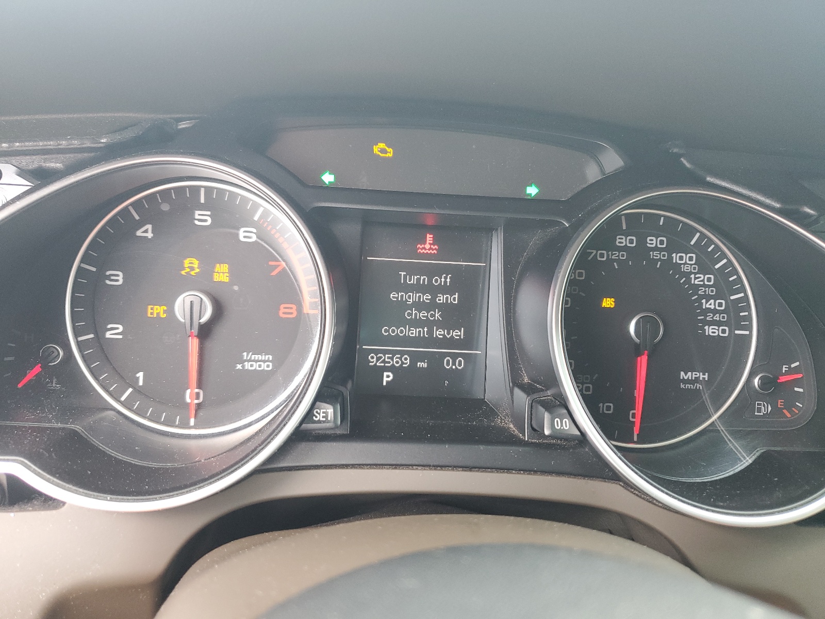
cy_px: 310
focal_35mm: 26
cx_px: 412
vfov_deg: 53.1
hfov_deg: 67.3
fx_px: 620
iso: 109
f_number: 1.5
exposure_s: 1/60.2
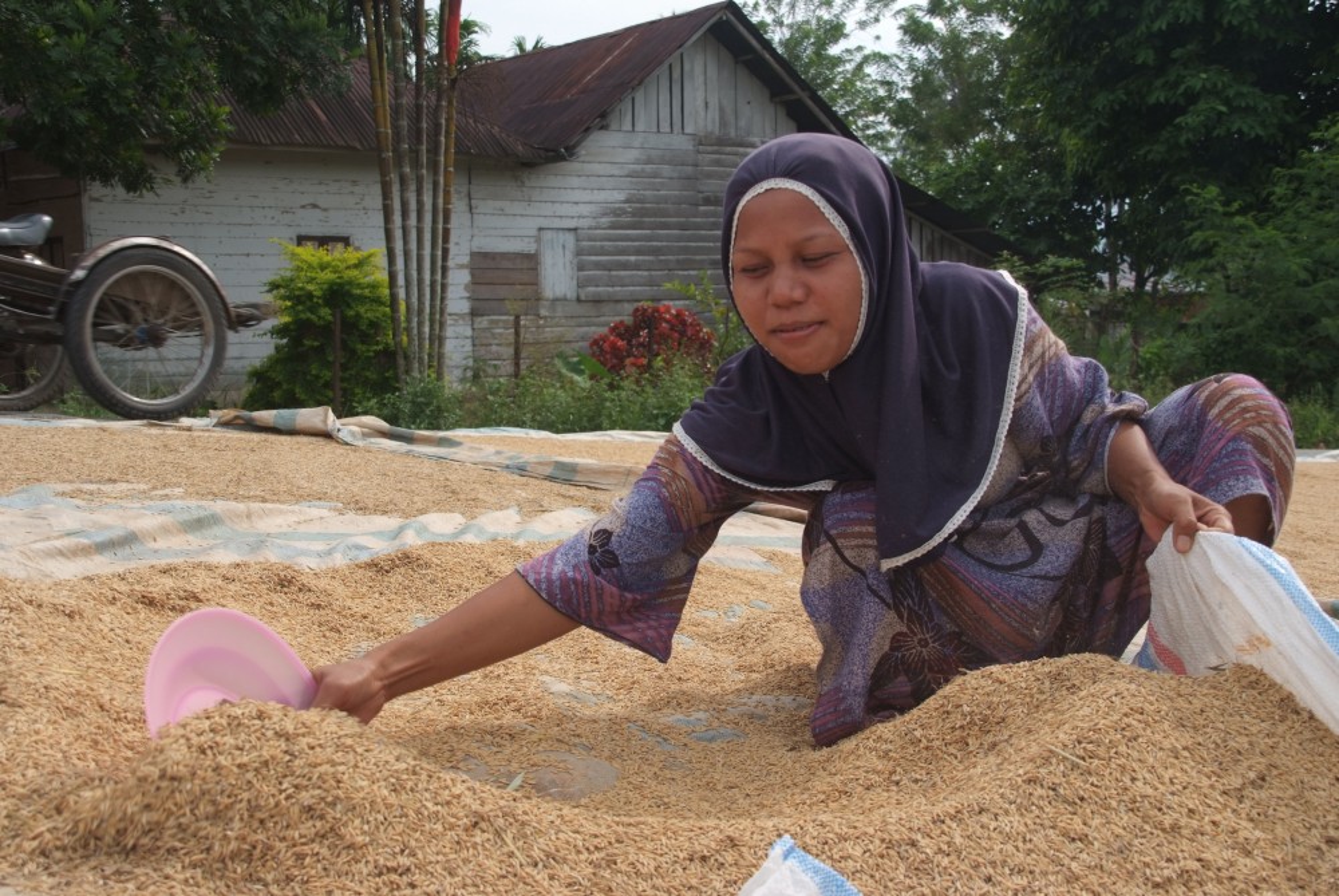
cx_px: 670
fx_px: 1750
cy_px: 448
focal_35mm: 47
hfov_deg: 41.9
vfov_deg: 28.7
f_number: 7.1
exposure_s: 1/200
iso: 100
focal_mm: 31
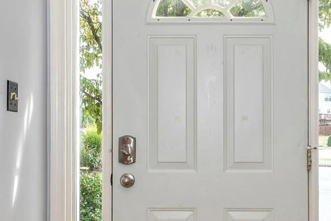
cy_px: 123
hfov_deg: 31.8
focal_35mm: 63
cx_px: 196
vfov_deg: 21.6
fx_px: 579
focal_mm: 16
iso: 250
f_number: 9
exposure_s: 1/60
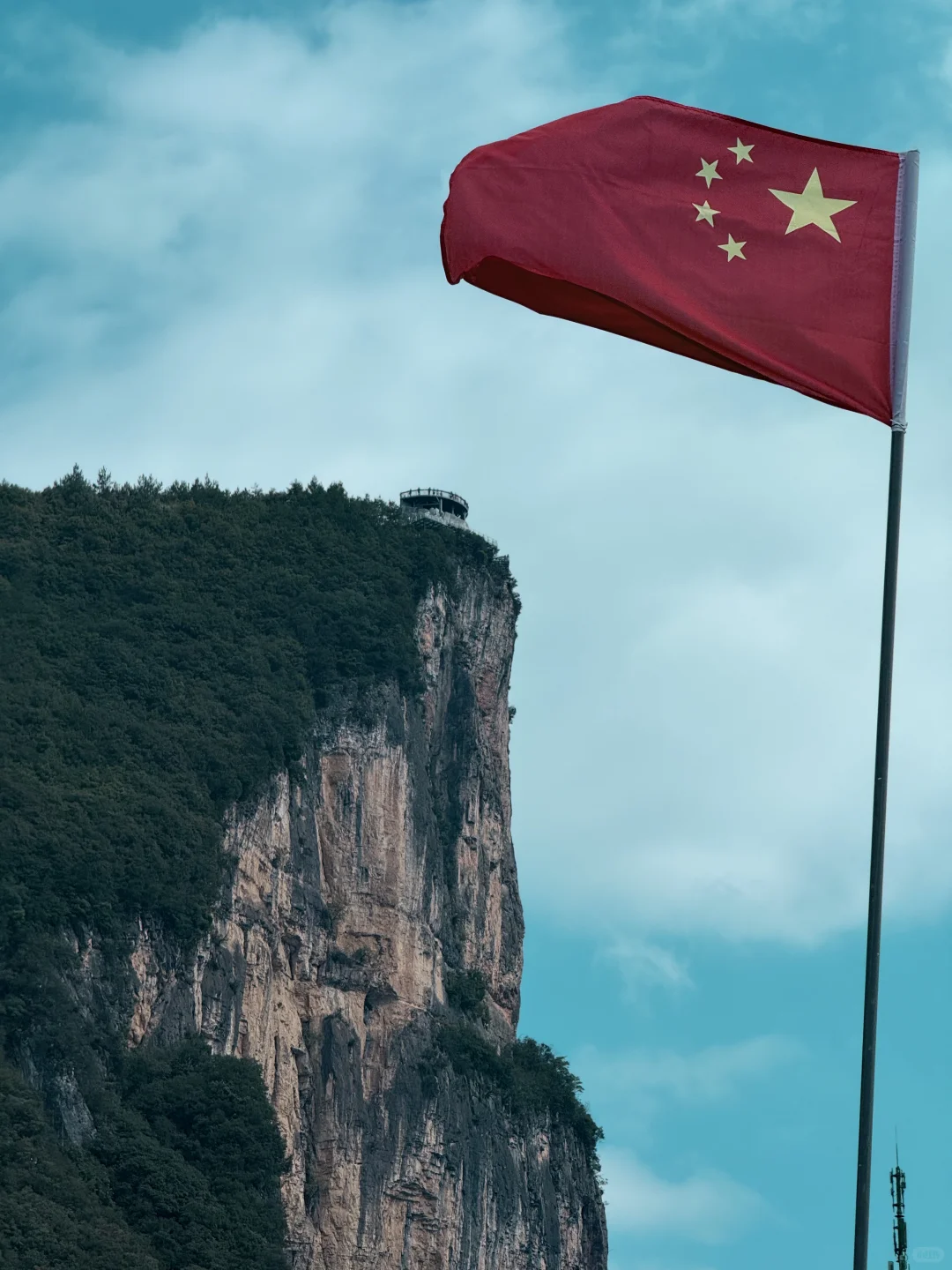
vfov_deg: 16.4
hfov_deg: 12.3
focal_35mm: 120
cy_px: 635
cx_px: 476
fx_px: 4400
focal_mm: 15.66
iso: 64
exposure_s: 1/3195
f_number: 2.8
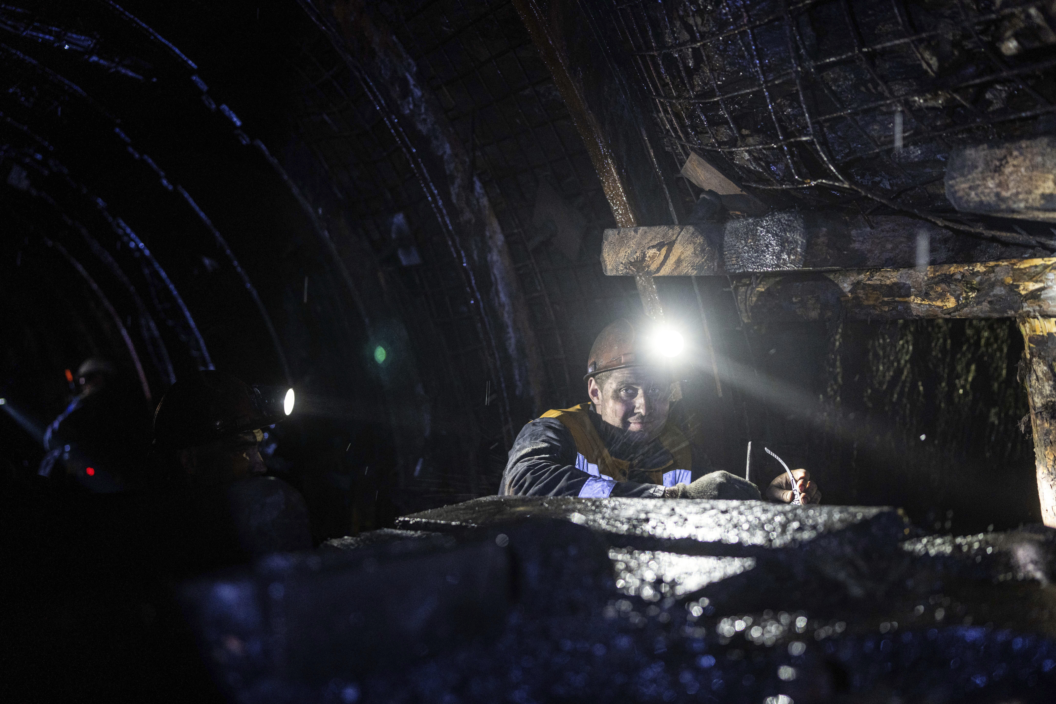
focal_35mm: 35
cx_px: 528
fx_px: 1027
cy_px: 352
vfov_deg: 37.9
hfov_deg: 54.4
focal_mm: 35
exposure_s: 1/100
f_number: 1.8
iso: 2000
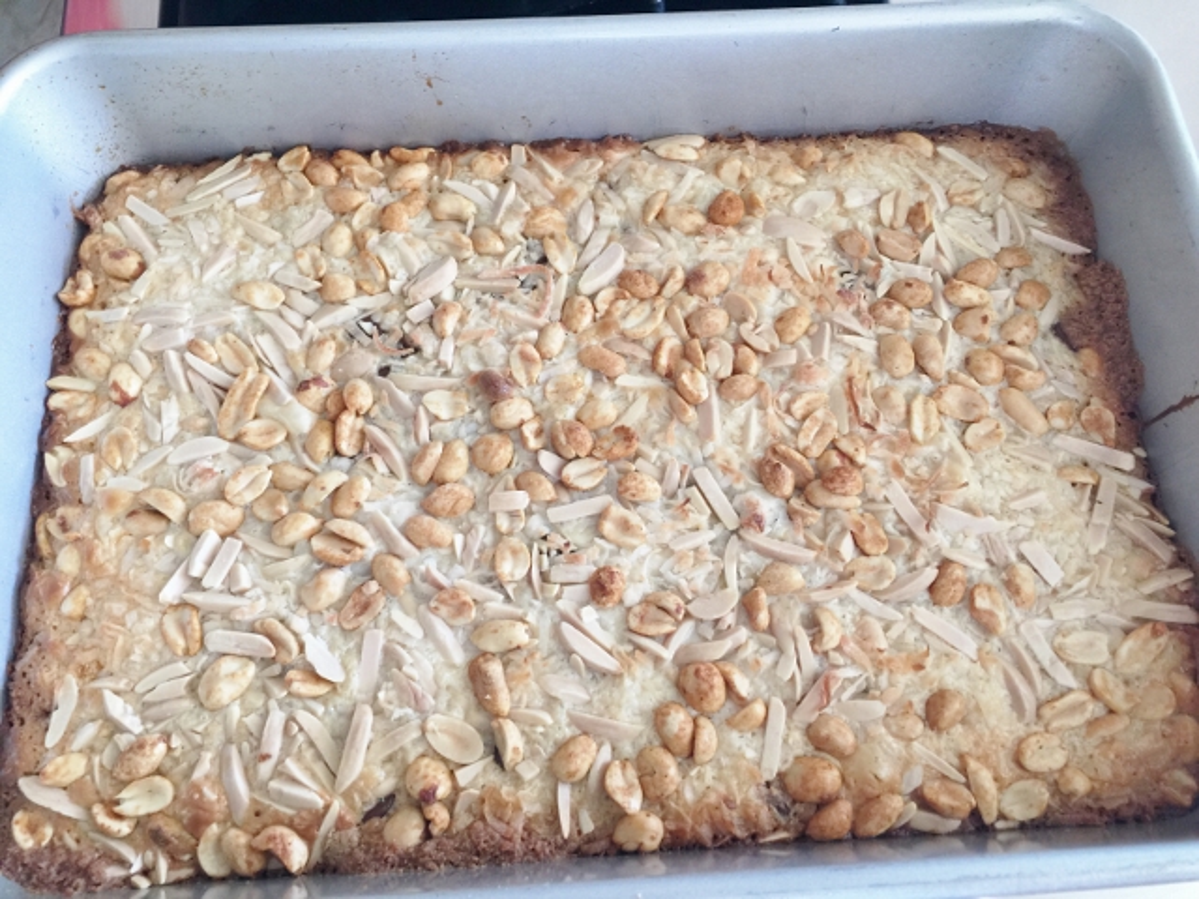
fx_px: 1004
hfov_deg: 61.7
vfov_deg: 48.2
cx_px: 600
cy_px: 450
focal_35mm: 29
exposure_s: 1/15
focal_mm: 4.15
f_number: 2.2
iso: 40
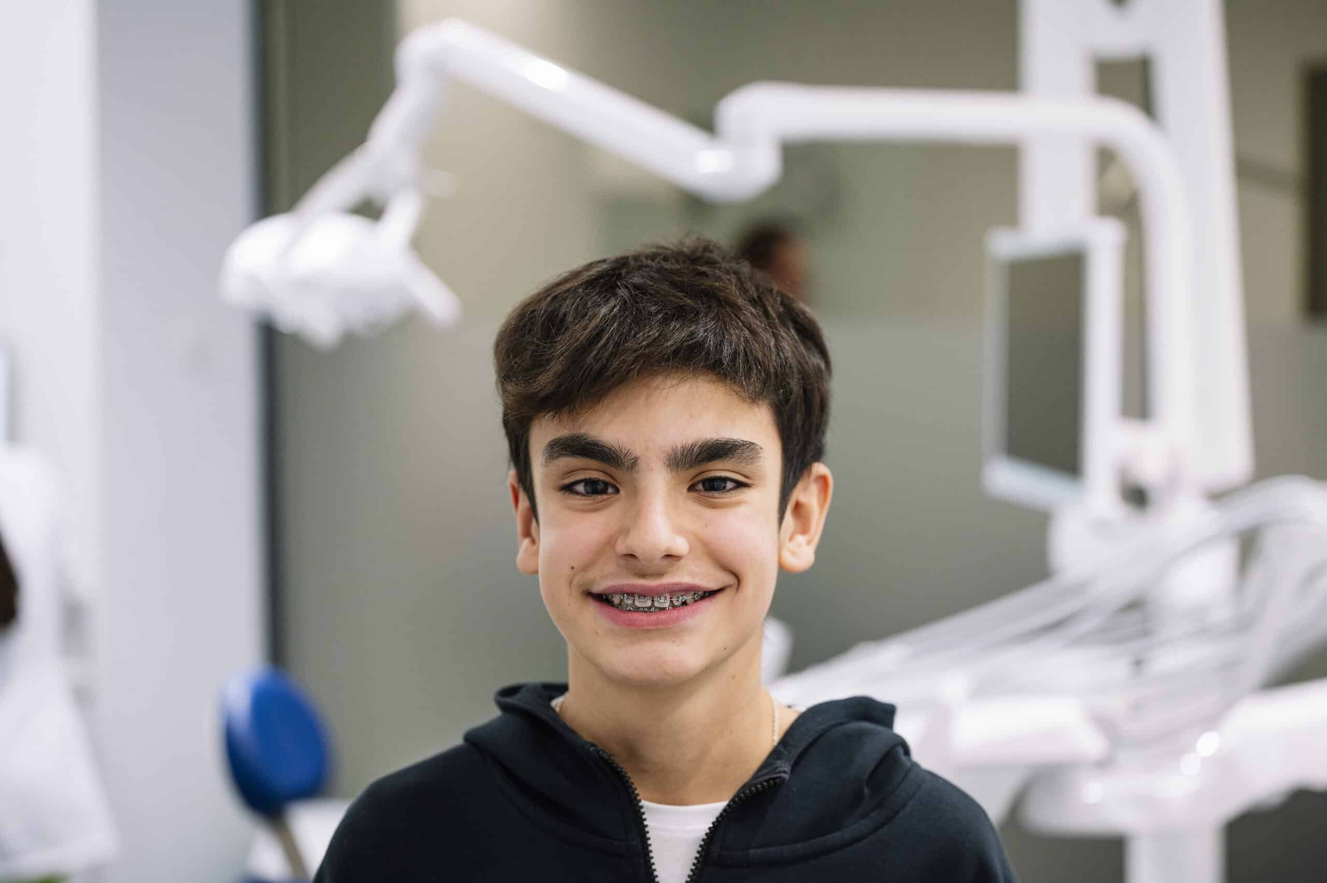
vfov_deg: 19.4
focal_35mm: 70
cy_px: 442
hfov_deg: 28.9
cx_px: 664
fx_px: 2578
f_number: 2.8
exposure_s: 1/250
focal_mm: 70
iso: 1600
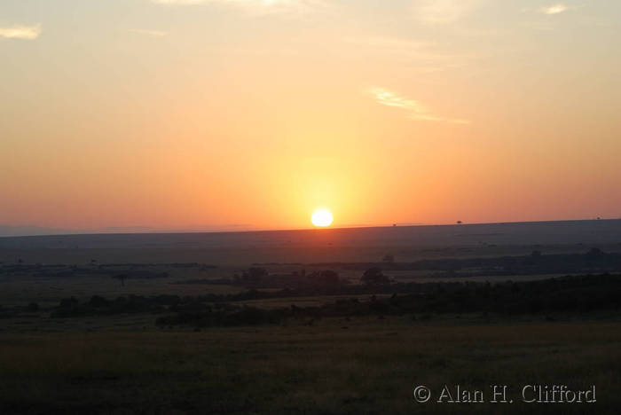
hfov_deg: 17.0
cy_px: 208
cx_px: 310
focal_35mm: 120
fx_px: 2072
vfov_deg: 11.4
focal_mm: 80
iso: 160
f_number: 4.5
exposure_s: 1/250
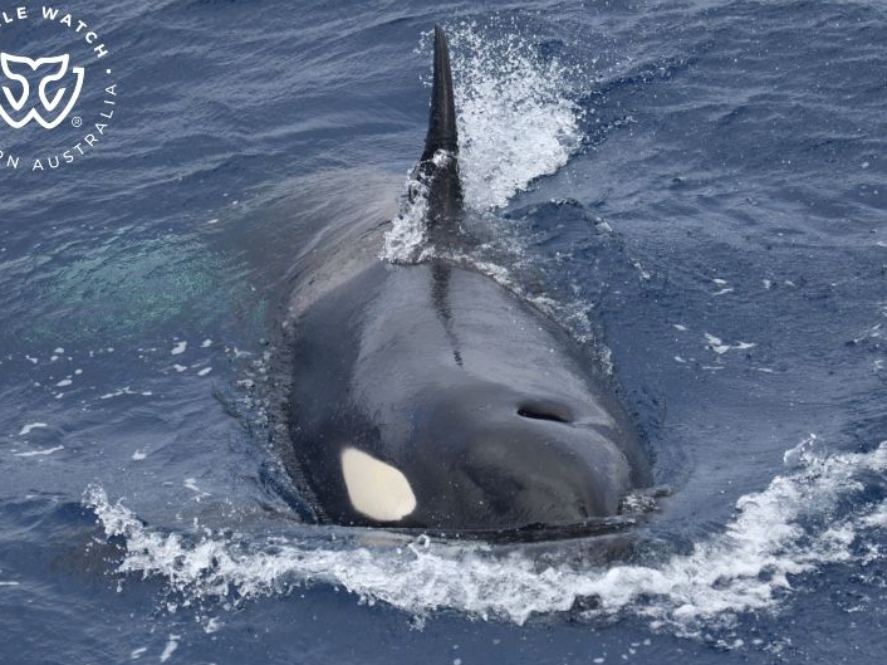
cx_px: 446
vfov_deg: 6.8
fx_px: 5584
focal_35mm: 218
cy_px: 334
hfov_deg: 9.1
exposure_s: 1/8000
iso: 1100
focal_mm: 200
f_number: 5.3
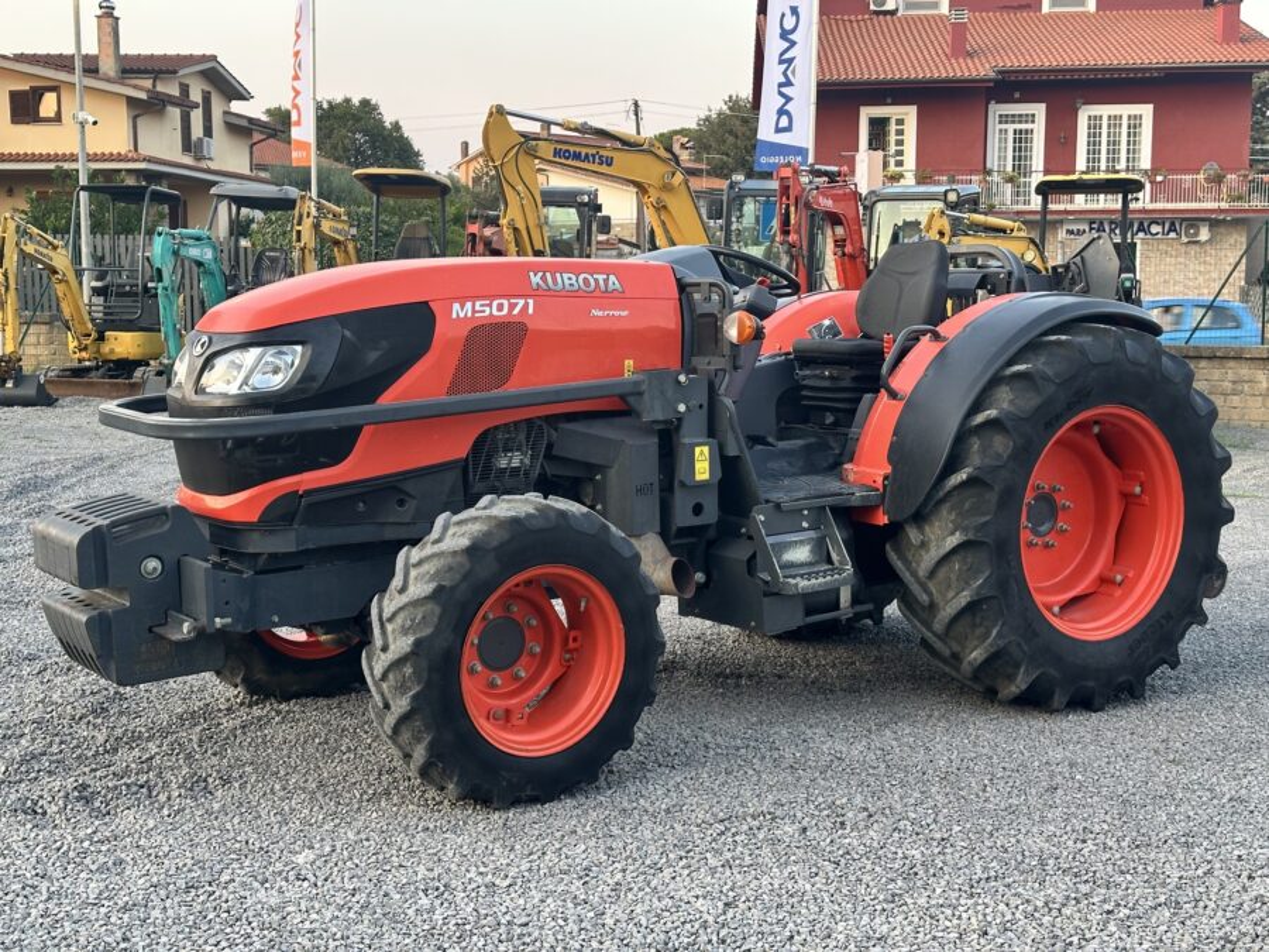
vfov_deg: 30.3
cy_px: 476
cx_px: 634
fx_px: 1760
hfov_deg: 39.7
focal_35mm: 48
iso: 80
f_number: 1.78
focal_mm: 6.86
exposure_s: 1/83
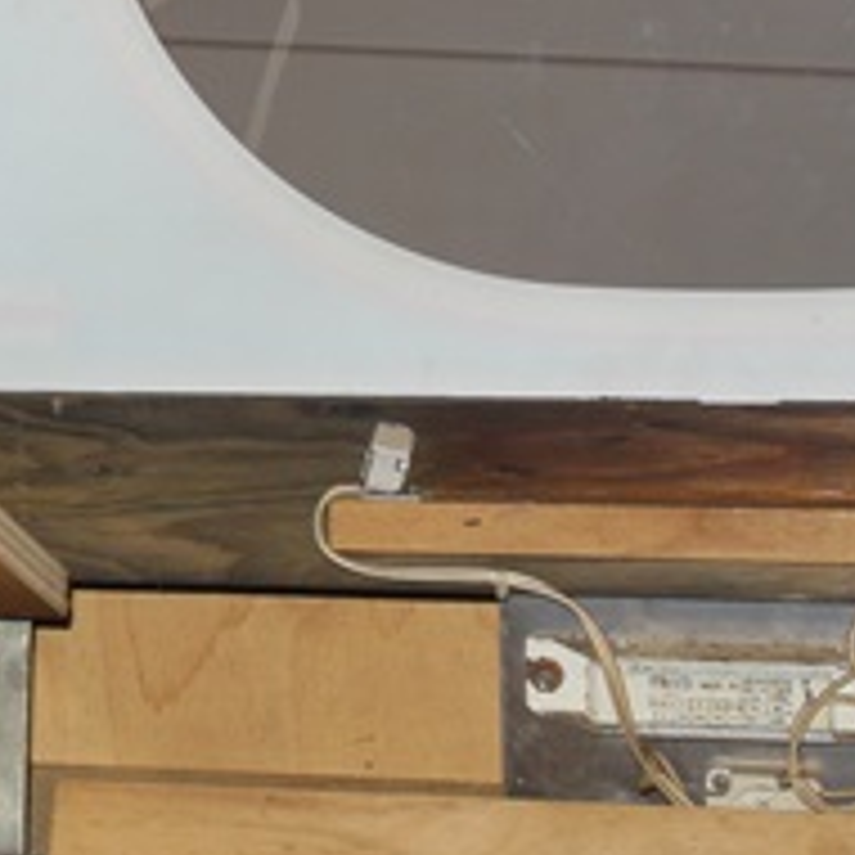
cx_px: 50
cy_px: 274
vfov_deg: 16.7
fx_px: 2906
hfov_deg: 16.5
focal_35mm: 104
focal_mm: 8.9
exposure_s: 1/60
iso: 200
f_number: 4
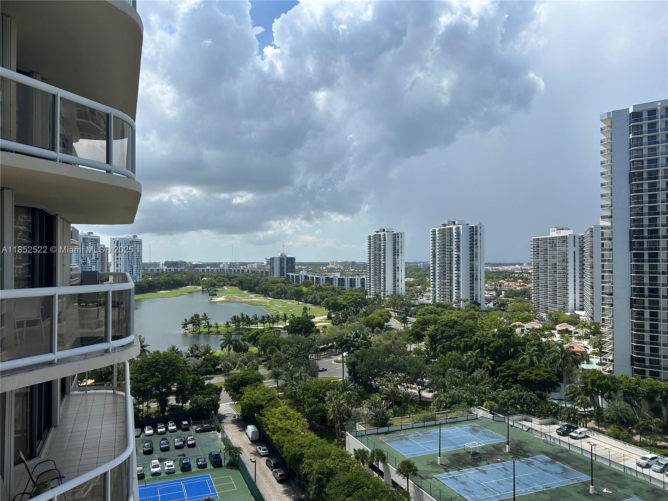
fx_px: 502
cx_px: 334
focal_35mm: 26
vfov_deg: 53.1
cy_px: 250
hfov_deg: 67.3
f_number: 1.5
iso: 50
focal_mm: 5.7
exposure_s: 1/6211
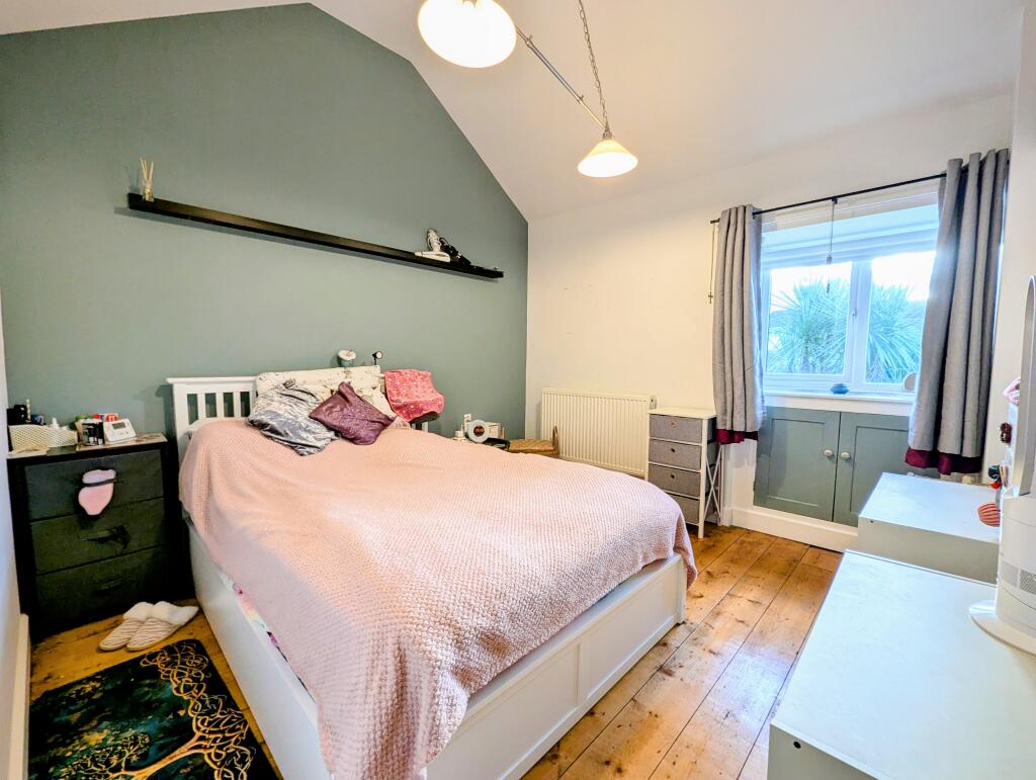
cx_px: 518
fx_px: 390
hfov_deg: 106.1
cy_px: 390
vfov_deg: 90.1
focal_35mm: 13
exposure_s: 1/50
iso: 47
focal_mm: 1.95
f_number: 2.2
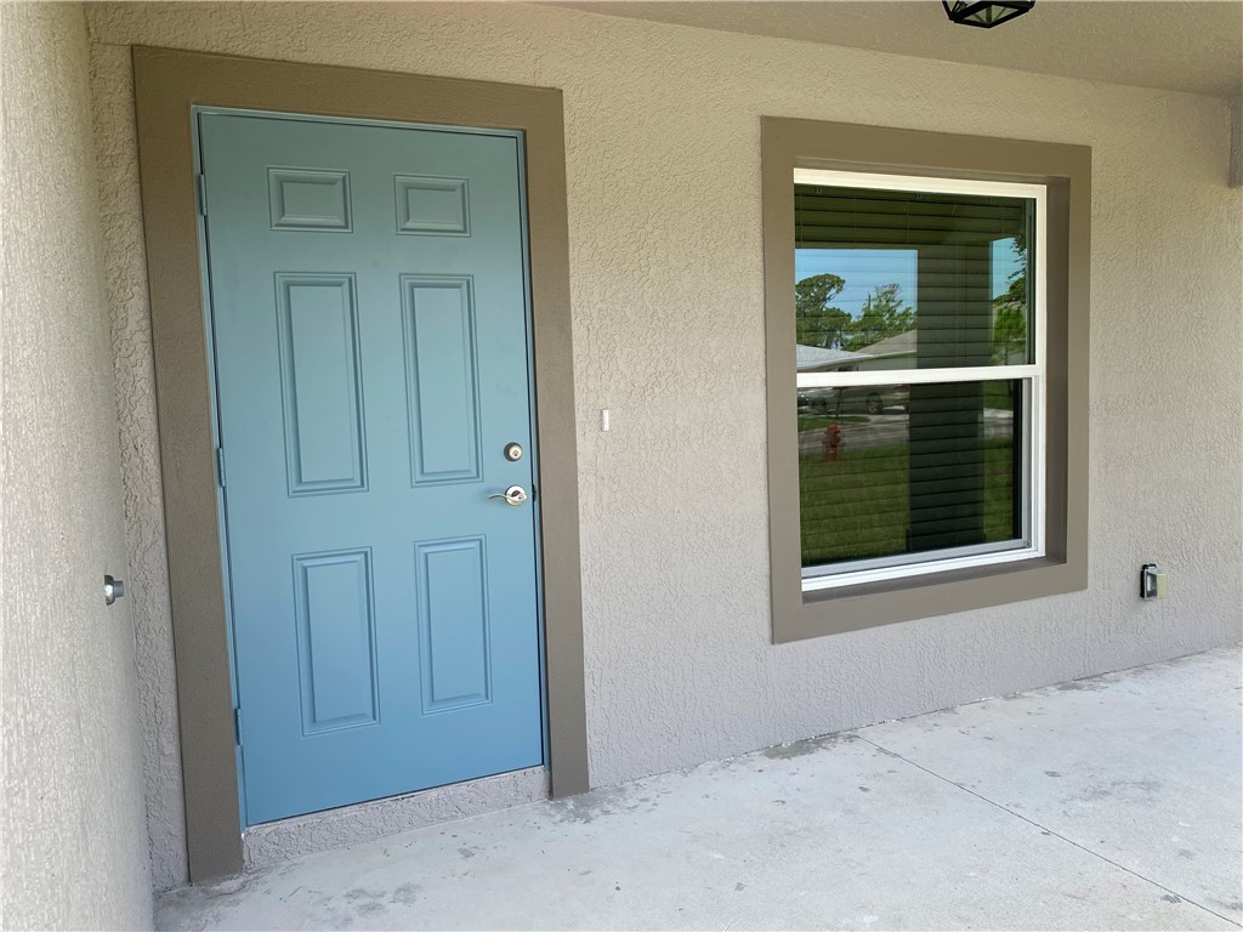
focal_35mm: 26
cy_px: 466
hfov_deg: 67.3
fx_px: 934
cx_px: 622
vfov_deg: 53.1
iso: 32
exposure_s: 1/637
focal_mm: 4.25
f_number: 1.8
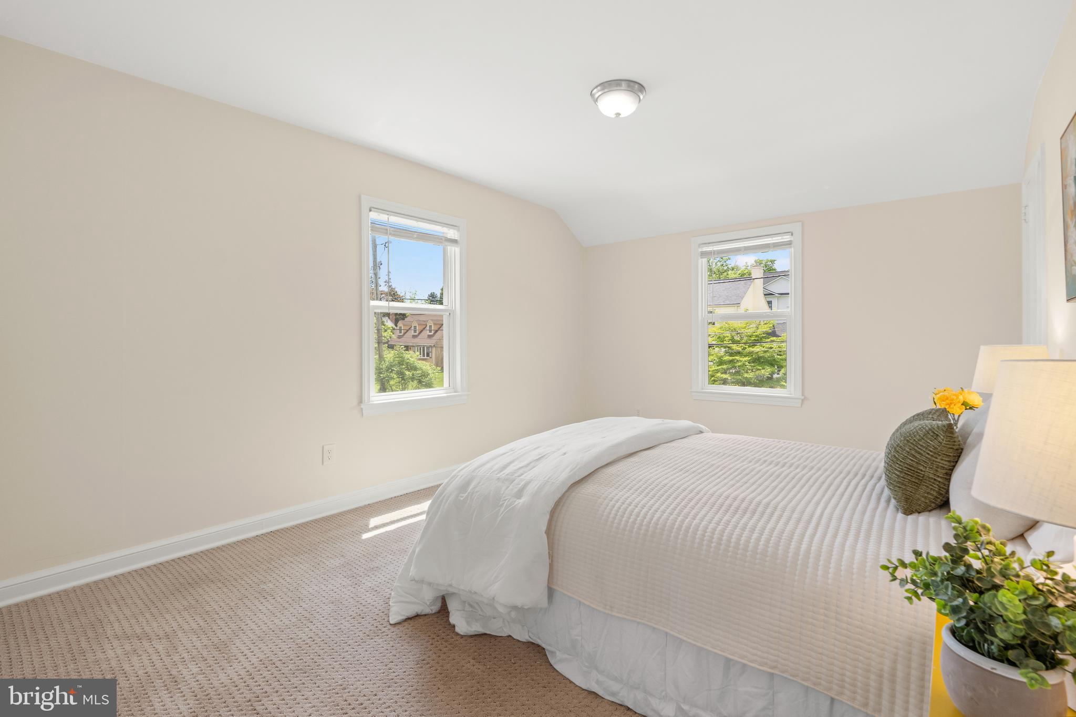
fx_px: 478
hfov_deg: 96.7
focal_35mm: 16
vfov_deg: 73.7
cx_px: 538
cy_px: 358
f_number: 8
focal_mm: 16
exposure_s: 1/125
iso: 500
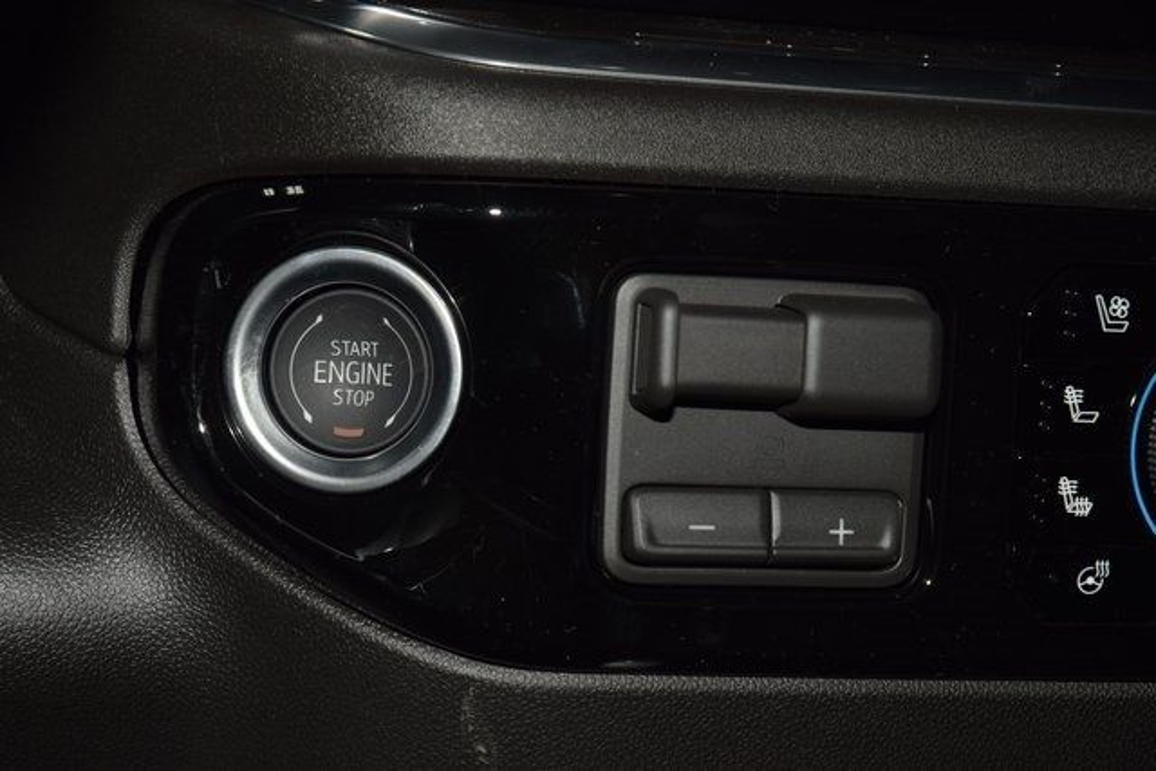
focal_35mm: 72
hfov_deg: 28.1
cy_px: 386
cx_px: 578
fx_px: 2312
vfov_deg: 18.9
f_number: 8
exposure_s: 1/60
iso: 100
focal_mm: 48
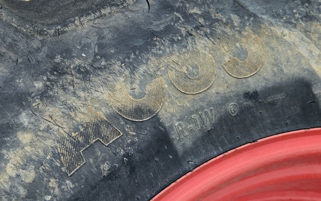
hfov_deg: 40.1
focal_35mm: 50
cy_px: 120
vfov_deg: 25.8
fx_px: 437
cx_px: 125
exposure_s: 1/591
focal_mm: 5.4
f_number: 1.8
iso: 25
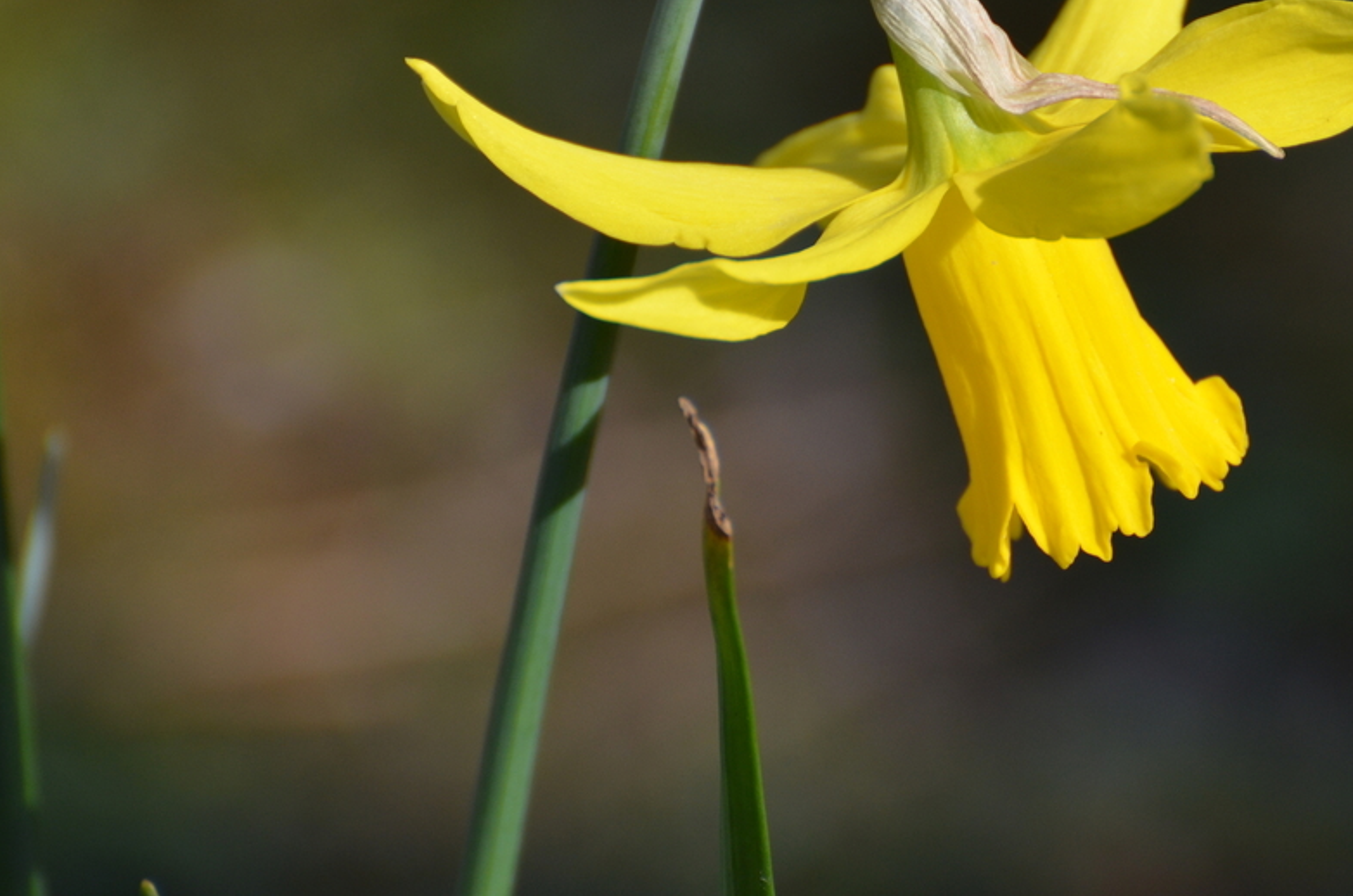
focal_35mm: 656
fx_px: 24604
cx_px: 978
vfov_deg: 2.1
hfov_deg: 3.1
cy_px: 290
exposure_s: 1/1250
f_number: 5.6
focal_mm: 300
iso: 400
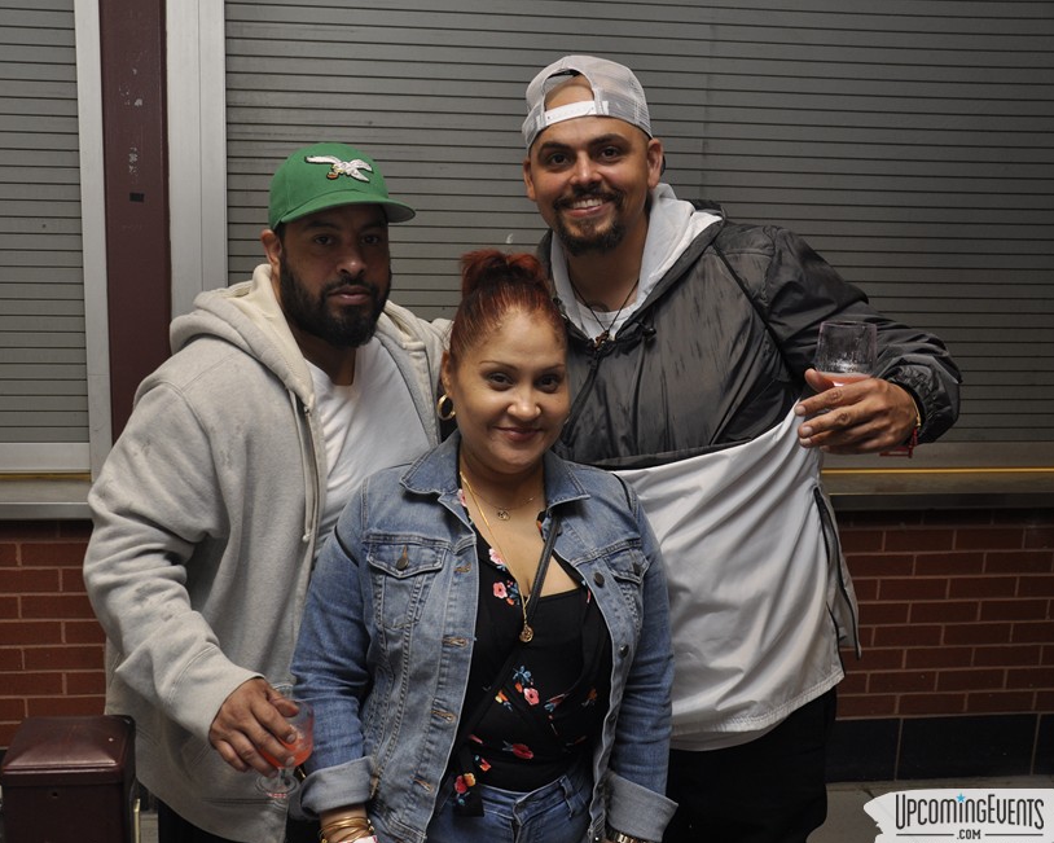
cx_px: 435
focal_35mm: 38
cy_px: 429
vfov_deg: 39.1
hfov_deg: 47.7
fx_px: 1185
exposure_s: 1/60
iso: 400
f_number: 5
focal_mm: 22
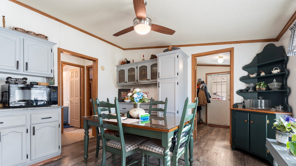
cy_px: 95
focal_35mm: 17
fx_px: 133
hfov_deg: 95.9
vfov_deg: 63.6
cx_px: 147
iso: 160
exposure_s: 1/2
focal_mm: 16
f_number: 8
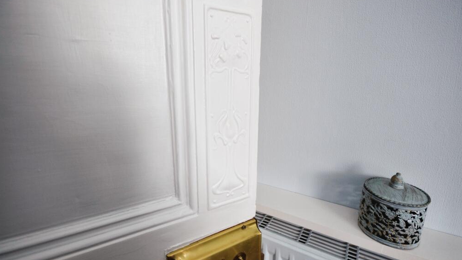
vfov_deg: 66.9
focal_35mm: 16
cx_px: 233
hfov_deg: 99.4
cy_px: 144
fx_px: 196
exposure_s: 1/60
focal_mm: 10
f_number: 4
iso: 560
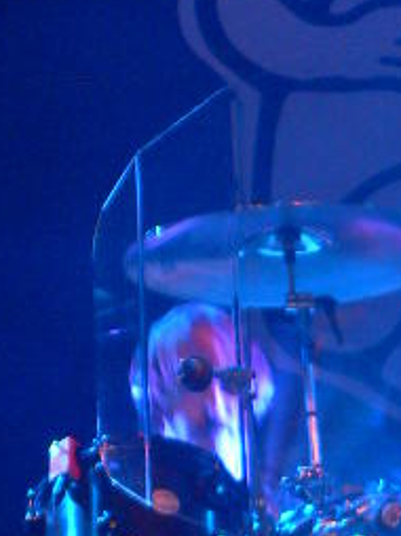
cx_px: -219
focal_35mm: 331
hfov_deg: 4.5
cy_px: -198
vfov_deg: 5.9
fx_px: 5121
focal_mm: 17.4
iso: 200
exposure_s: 1/25
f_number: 2.8
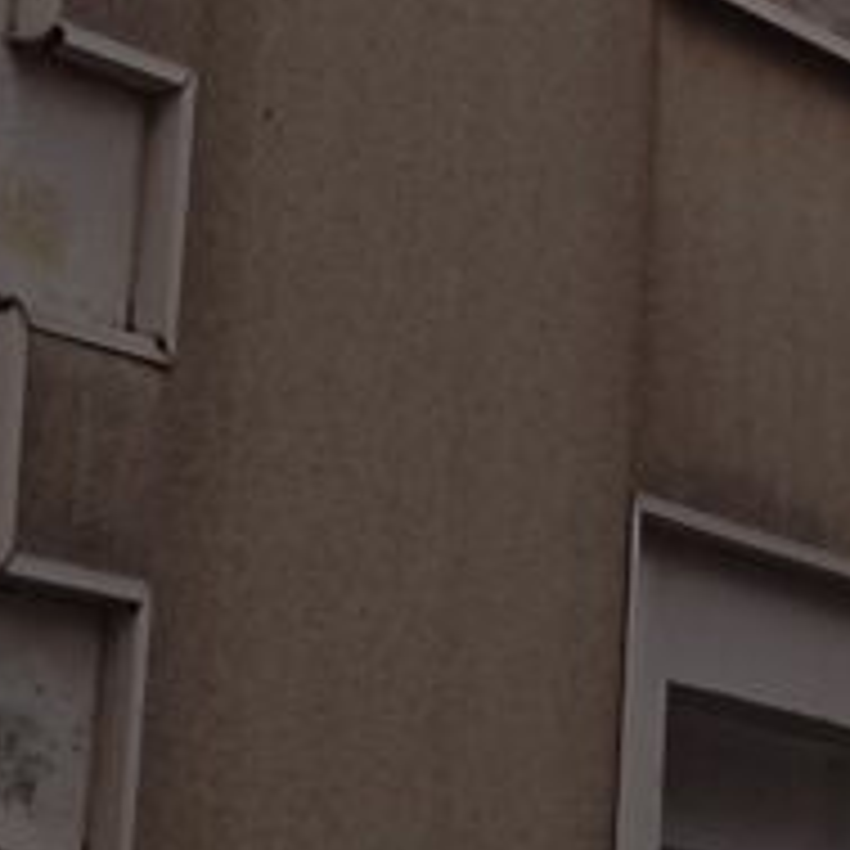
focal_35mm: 182
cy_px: -652
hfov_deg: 9.3
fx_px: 5056
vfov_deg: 9.2
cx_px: 1302
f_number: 1.8
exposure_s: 1/100
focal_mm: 4.22
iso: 289
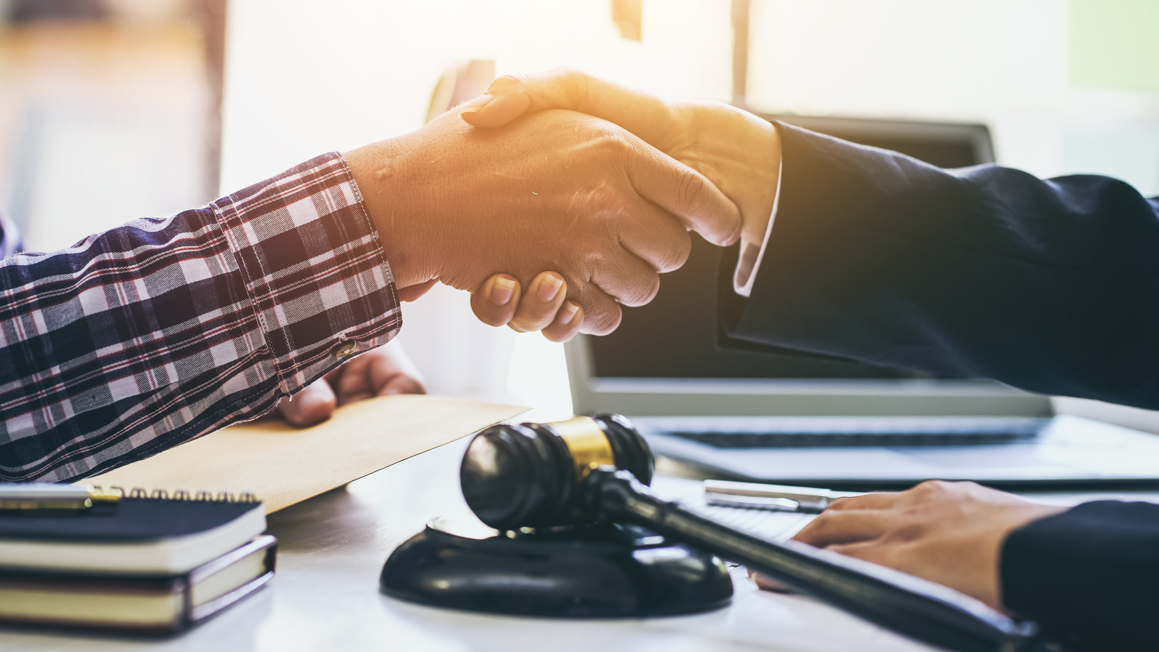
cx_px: 580
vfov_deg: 13.4
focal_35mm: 90
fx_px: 2766
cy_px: 283
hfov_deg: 23.7
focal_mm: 85
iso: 200
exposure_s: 1/100
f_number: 3.5
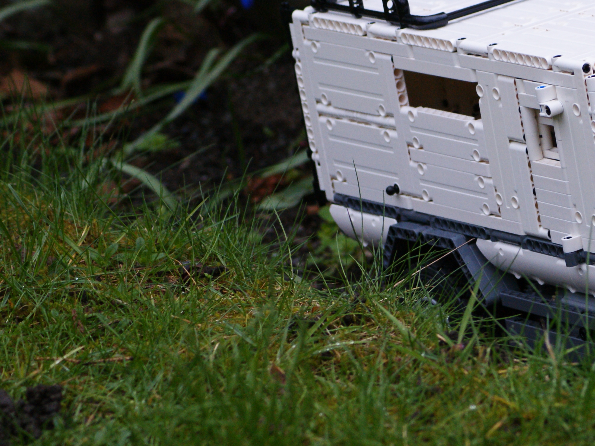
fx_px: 4537
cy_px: 254
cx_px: 627
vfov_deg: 5.6
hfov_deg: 7.5
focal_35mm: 264
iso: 400
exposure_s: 1/200
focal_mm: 80
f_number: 5
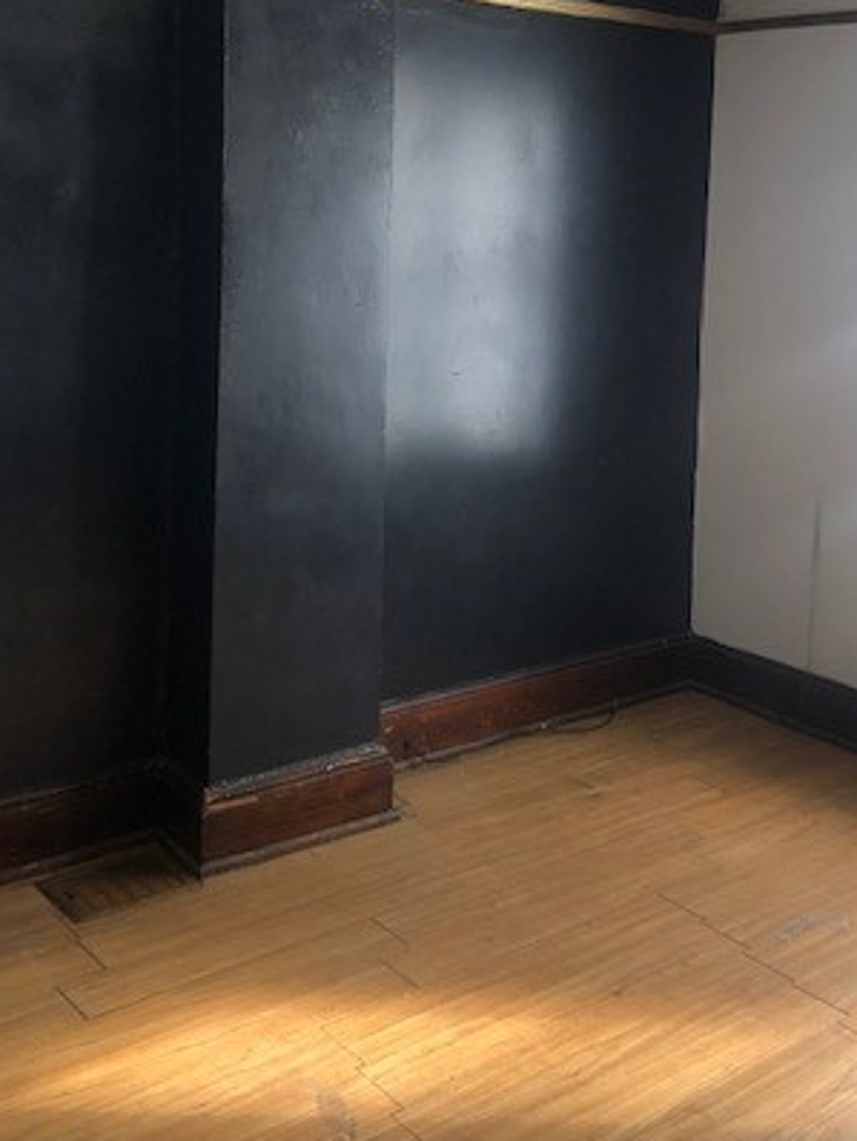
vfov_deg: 40.9
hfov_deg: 31.9
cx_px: 585
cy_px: 295
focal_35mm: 45
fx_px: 1484
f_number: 1.8
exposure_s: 1/24
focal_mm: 4
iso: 40
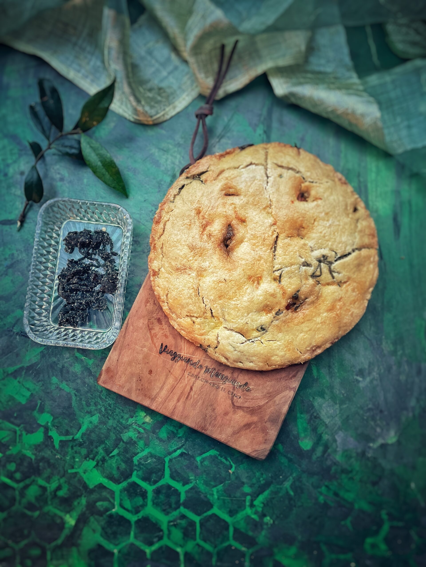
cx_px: 213
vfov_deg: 67.3
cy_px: 284
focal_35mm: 26
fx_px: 427
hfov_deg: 53.1
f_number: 1.6
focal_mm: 4.2
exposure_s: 1/60
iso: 400
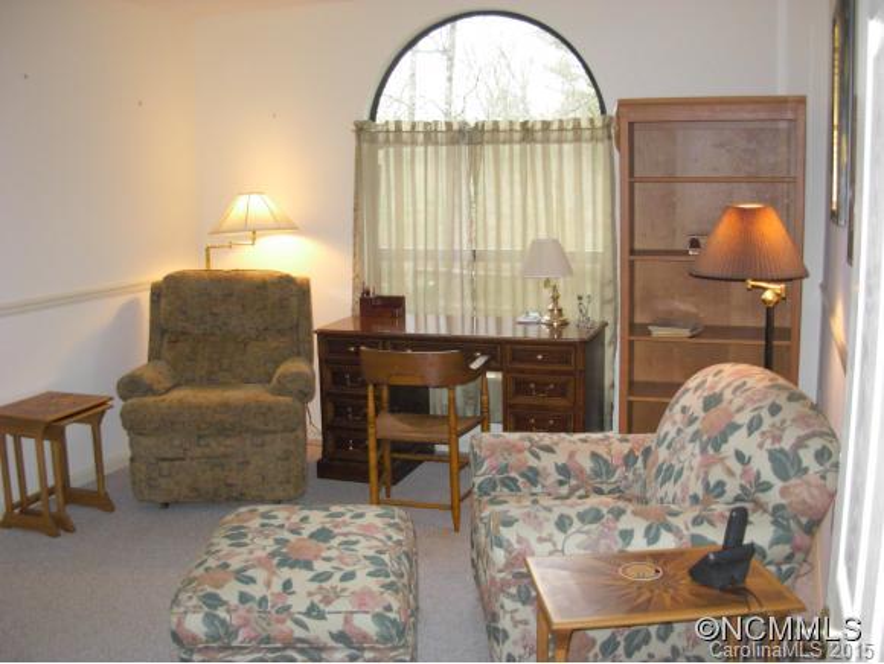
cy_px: 332
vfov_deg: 37.8
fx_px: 971
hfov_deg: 48.9
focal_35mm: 38
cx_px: 442
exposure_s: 1/136
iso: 336
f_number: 2.9
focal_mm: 6.3
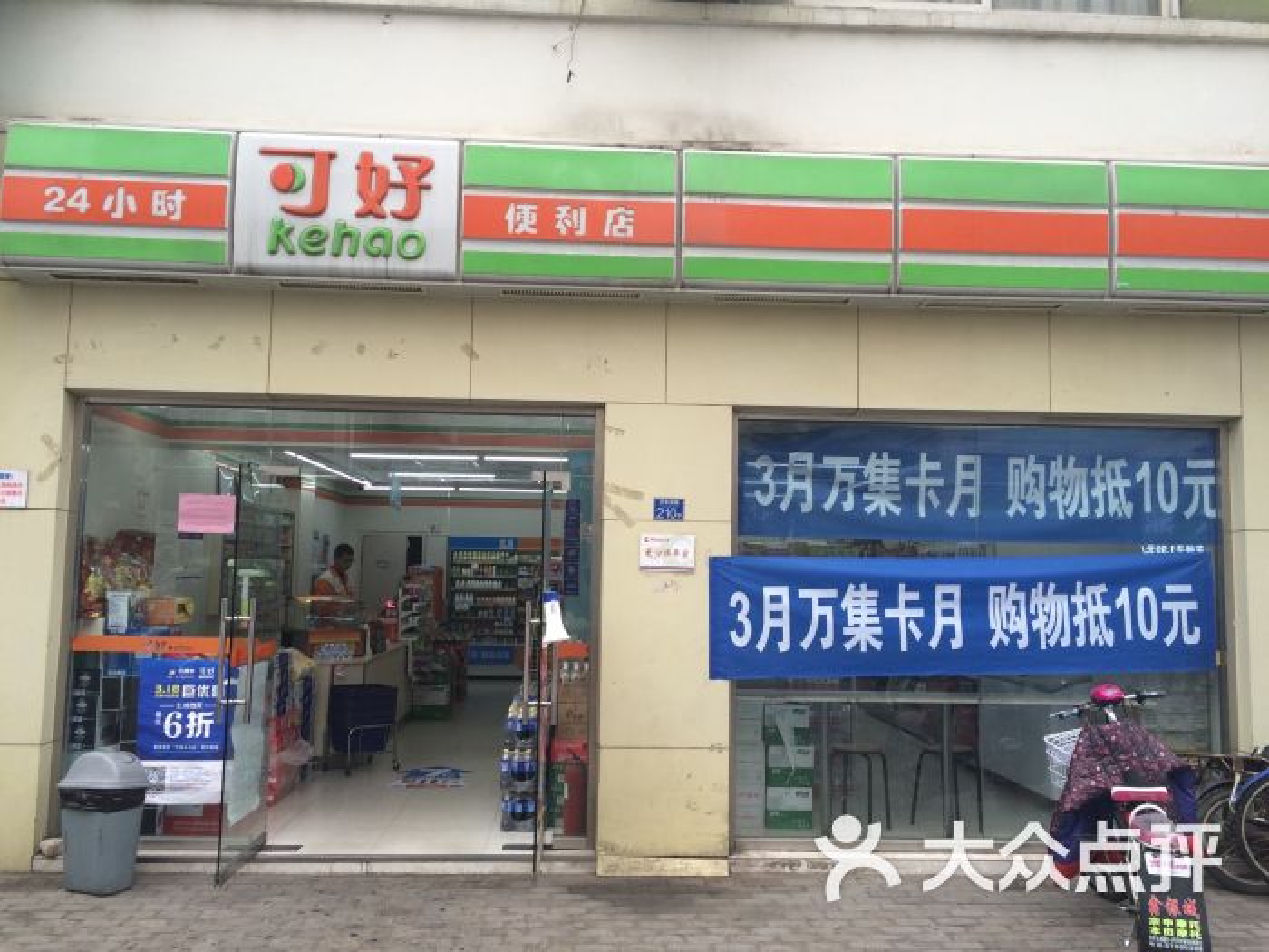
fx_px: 1063
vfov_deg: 48.2
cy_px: 476
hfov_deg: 61.7
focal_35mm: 29
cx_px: 634
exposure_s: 1/100
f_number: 2.2
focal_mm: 4.15
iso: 32
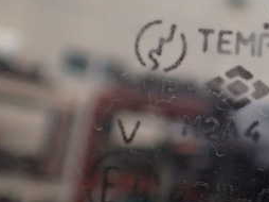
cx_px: 243
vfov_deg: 20.7
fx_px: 551
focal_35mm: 71
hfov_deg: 26.5
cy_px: 90
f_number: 2.3
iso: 400
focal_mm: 5.4
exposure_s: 1/125
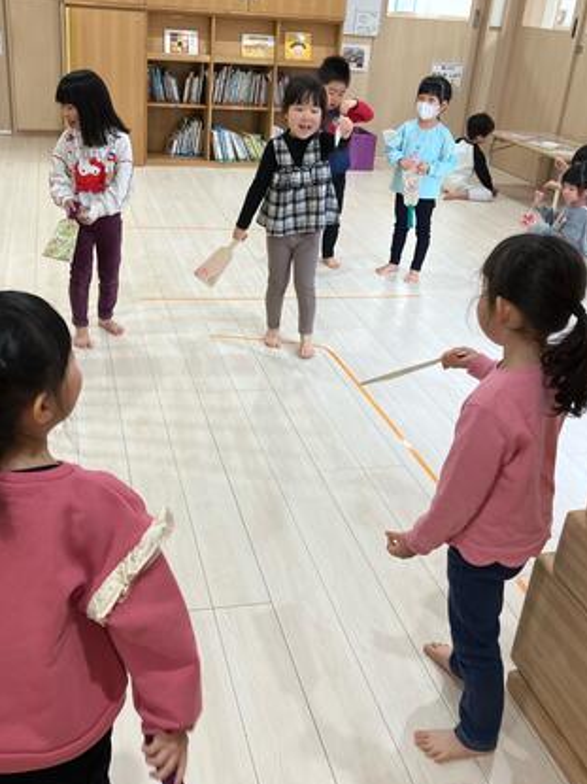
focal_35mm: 36
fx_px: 814
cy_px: 409
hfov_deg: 39.6
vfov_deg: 51.4
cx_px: 253
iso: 50
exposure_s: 1/50
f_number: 1.8
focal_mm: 3.99
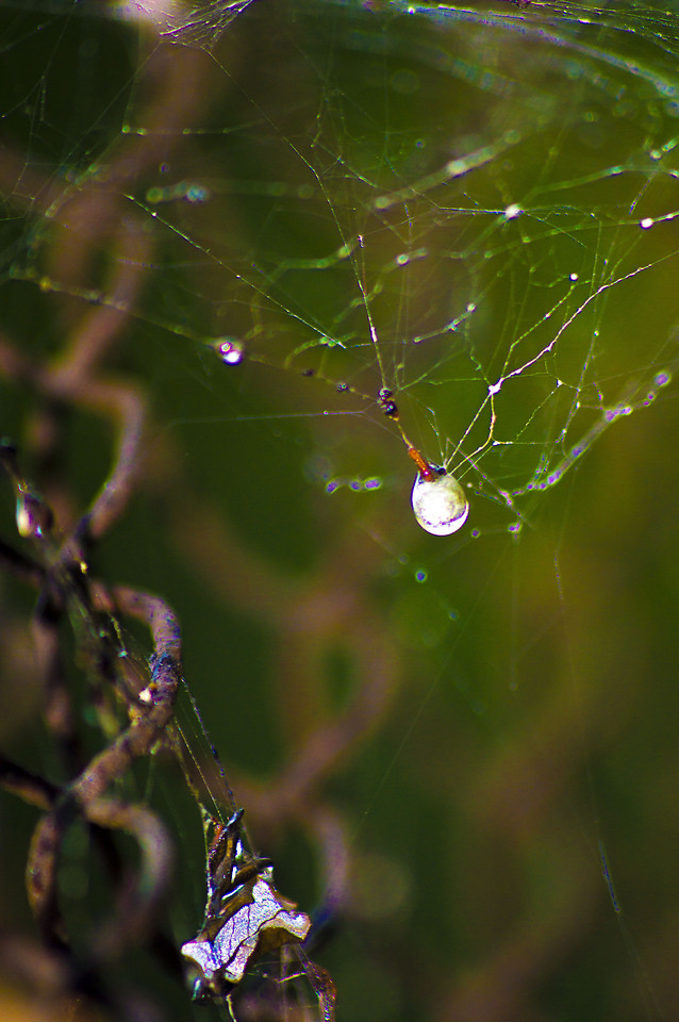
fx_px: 12758
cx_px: 340
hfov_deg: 3.0
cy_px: 511
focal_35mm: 450
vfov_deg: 4.6
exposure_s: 1/125
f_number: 5.6
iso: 200
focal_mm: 300
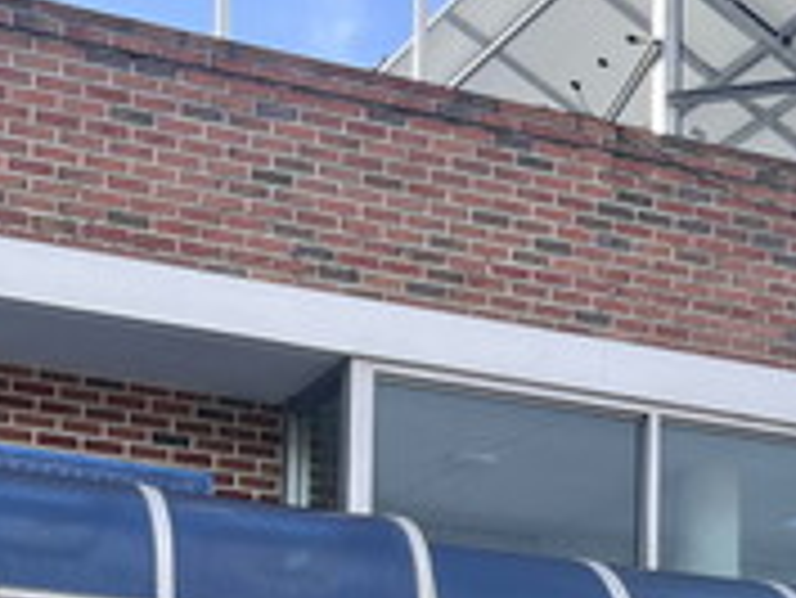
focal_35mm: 88
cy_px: 863
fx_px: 2025
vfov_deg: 15.6
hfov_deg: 22.1
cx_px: 247
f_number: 1.6
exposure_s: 1/696
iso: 50
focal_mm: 5.1
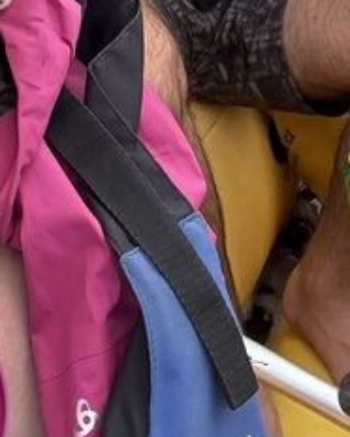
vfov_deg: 16.9
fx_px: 1280
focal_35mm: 99
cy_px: -277
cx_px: 66
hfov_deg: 15.5
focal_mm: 2.69
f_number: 1.9
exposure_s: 1/557
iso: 25
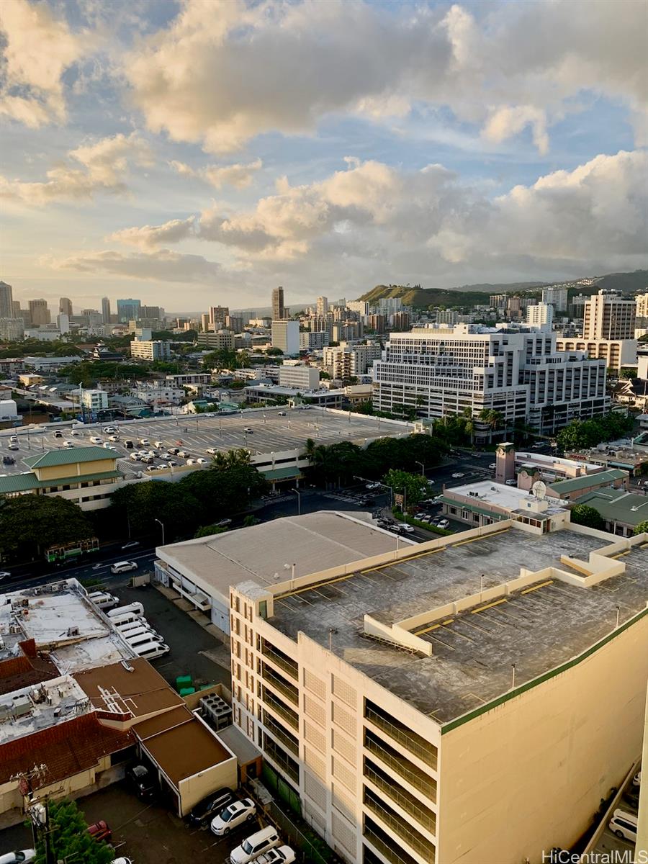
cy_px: 432
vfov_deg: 67.3
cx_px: 324
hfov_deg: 53.1
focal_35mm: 26
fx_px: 649
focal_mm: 4.25
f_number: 1.8
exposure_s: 1/903
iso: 25
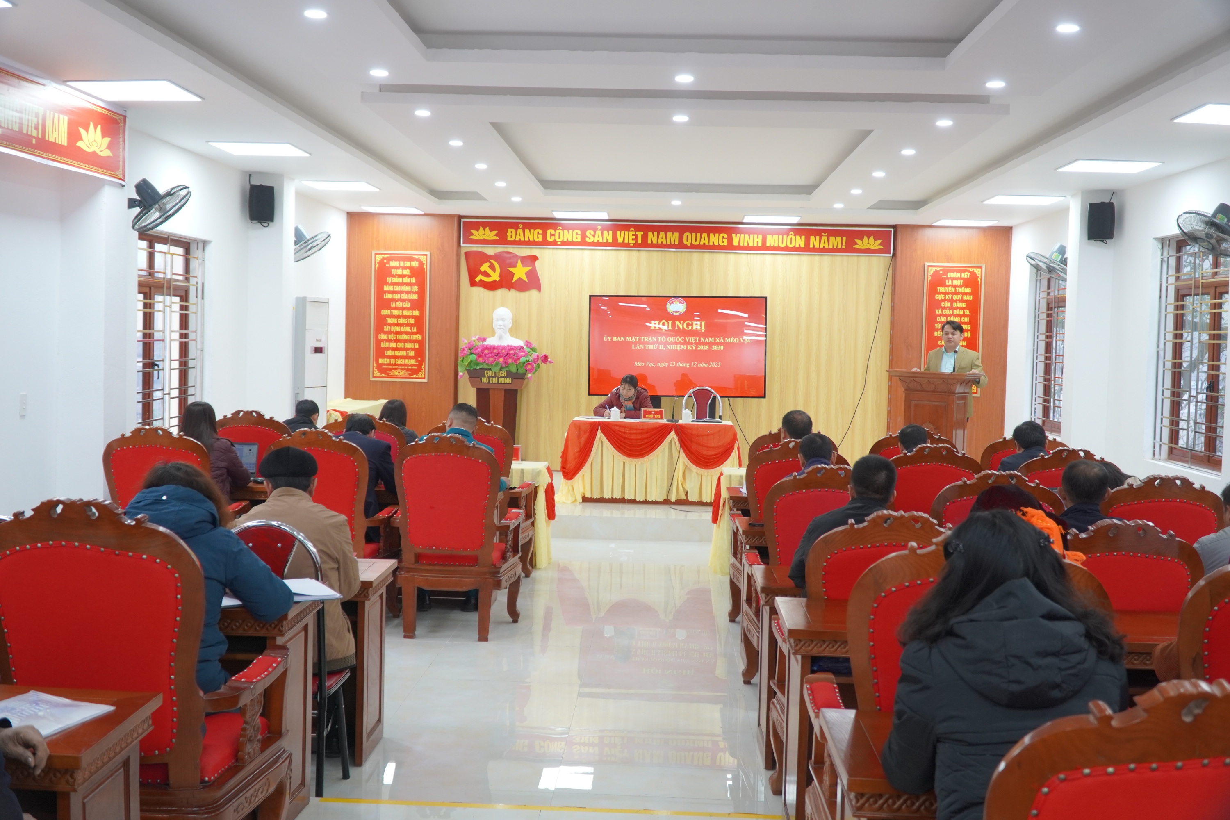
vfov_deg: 38.4
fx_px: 1179
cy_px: 410
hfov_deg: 55.1
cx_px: 615
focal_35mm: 34
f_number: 4
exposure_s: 1/100
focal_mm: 23
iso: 800
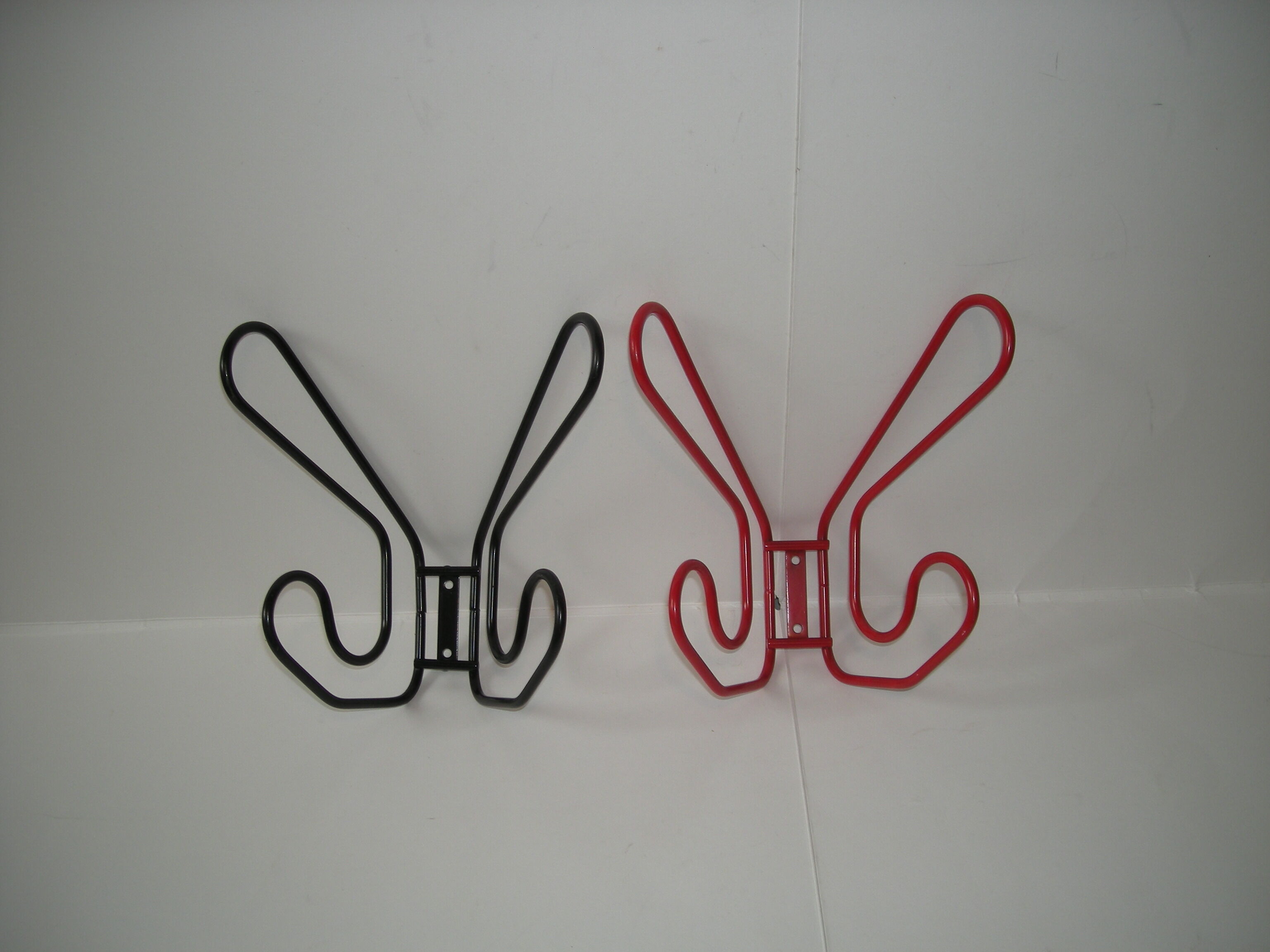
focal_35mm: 35
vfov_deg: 40.7
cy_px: 476
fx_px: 1284
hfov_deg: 52.6
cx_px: 635
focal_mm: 5.7
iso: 50
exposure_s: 1/52.7
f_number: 2.8
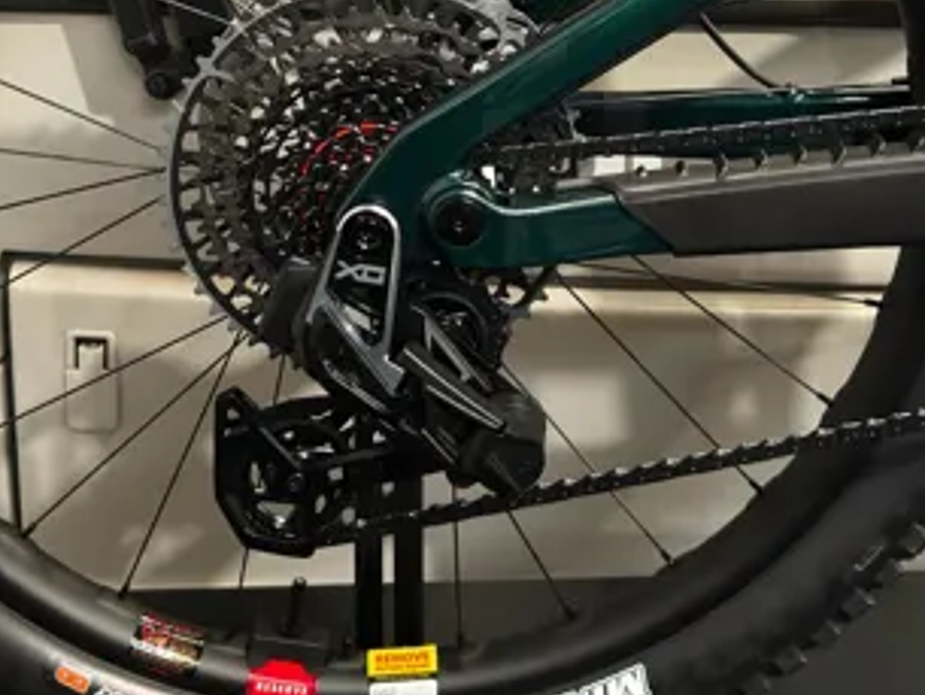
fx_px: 1684
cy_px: -36
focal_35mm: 63
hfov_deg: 30.6
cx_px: 567
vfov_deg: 22.2
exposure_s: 1/33
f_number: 1.78
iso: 500
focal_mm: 6.86
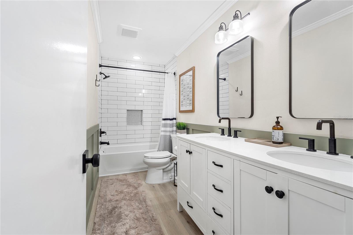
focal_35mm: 15
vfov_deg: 77.3
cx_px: 176
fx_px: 147
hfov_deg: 100.4
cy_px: 118
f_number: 8
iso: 100
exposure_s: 1/1.67
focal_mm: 10
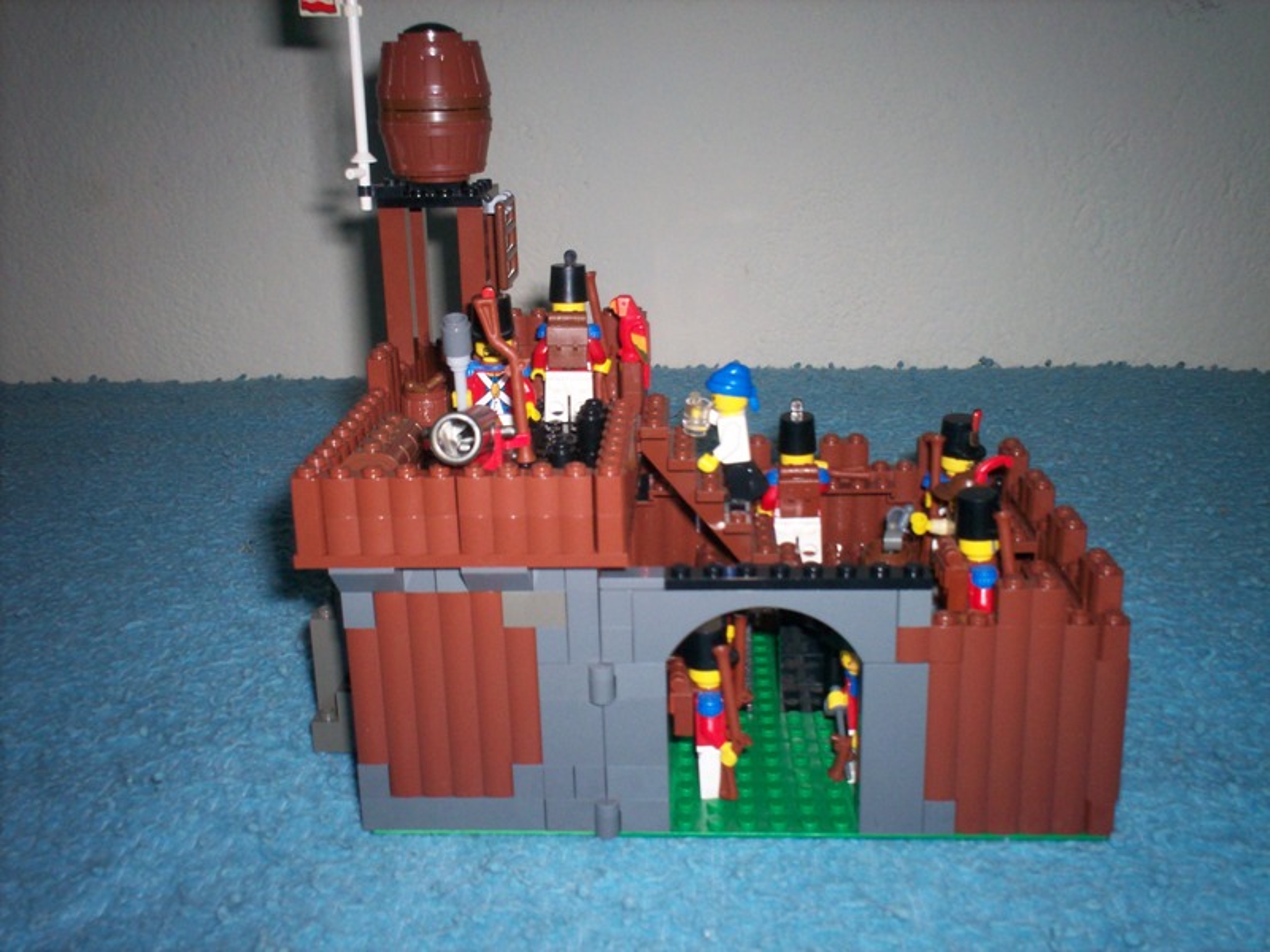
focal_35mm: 36
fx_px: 1321
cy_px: 476
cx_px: 635
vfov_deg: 39.7
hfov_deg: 51.4
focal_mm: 6
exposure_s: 1/60
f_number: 4.5
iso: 140
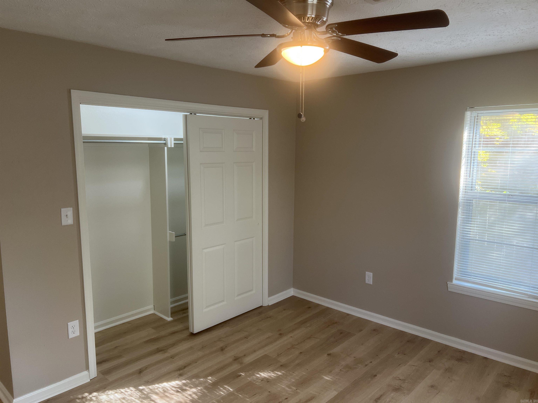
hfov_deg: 67.3
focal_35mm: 26
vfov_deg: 53.1
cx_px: 269
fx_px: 404
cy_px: 202
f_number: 1.5
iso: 64
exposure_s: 1/60
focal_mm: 5.7
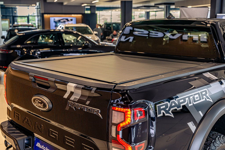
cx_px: 112
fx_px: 256
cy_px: 75
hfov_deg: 47.4
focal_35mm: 41
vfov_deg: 32.6
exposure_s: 1/125
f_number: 3.5
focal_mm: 41
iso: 400
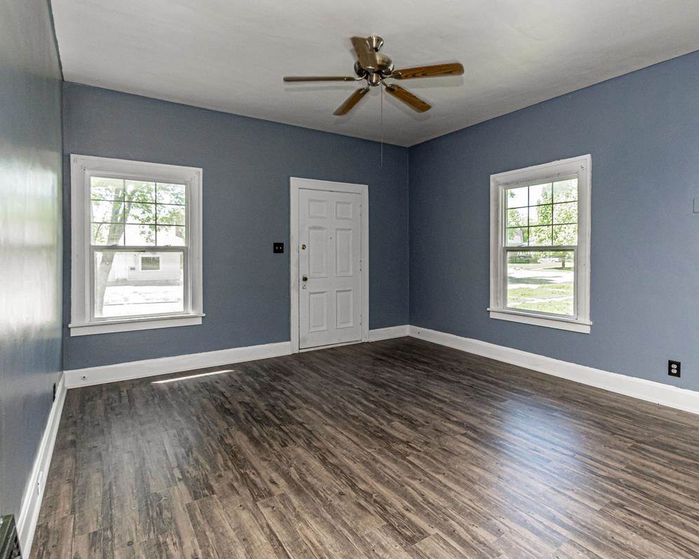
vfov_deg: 73.8
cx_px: 365
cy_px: 270
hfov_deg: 86.3
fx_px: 372
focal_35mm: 18
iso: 1000
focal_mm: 10
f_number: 10
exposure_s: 1/60
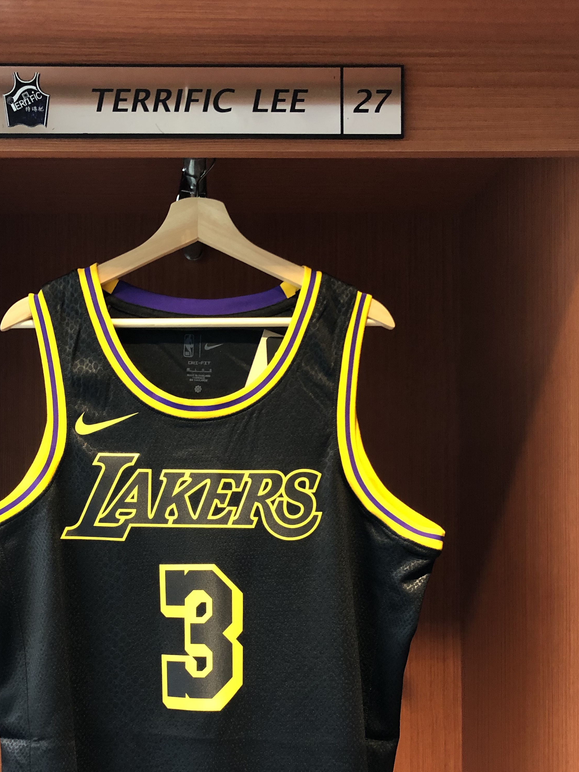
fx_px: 848
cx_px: 200
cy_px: 522
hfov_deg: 37.4
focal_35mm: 38
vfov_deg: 48.1
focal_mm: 3.99
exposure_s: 1/15
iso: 64
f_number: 1.8
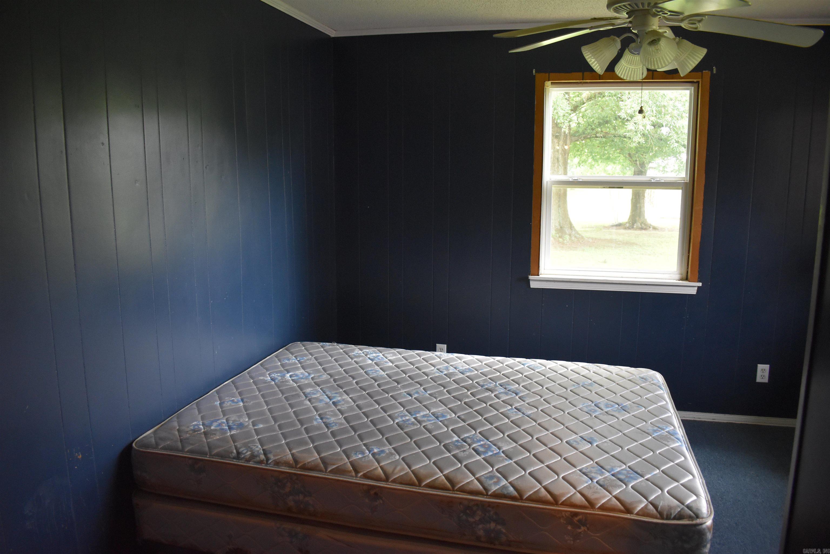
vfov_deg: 47.9
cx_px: 415
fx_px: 622
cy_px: 277
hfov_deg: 67.4
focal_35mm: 27
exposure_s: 1/125
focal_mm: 18
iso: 1800
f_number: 3.5
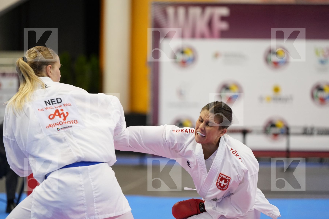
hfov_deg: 13.8
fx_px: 1362
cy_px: 110
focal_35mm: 149
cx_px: 164
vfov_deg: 9.2
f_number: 2.8
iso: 2500
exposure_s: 1/1000
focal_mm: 149
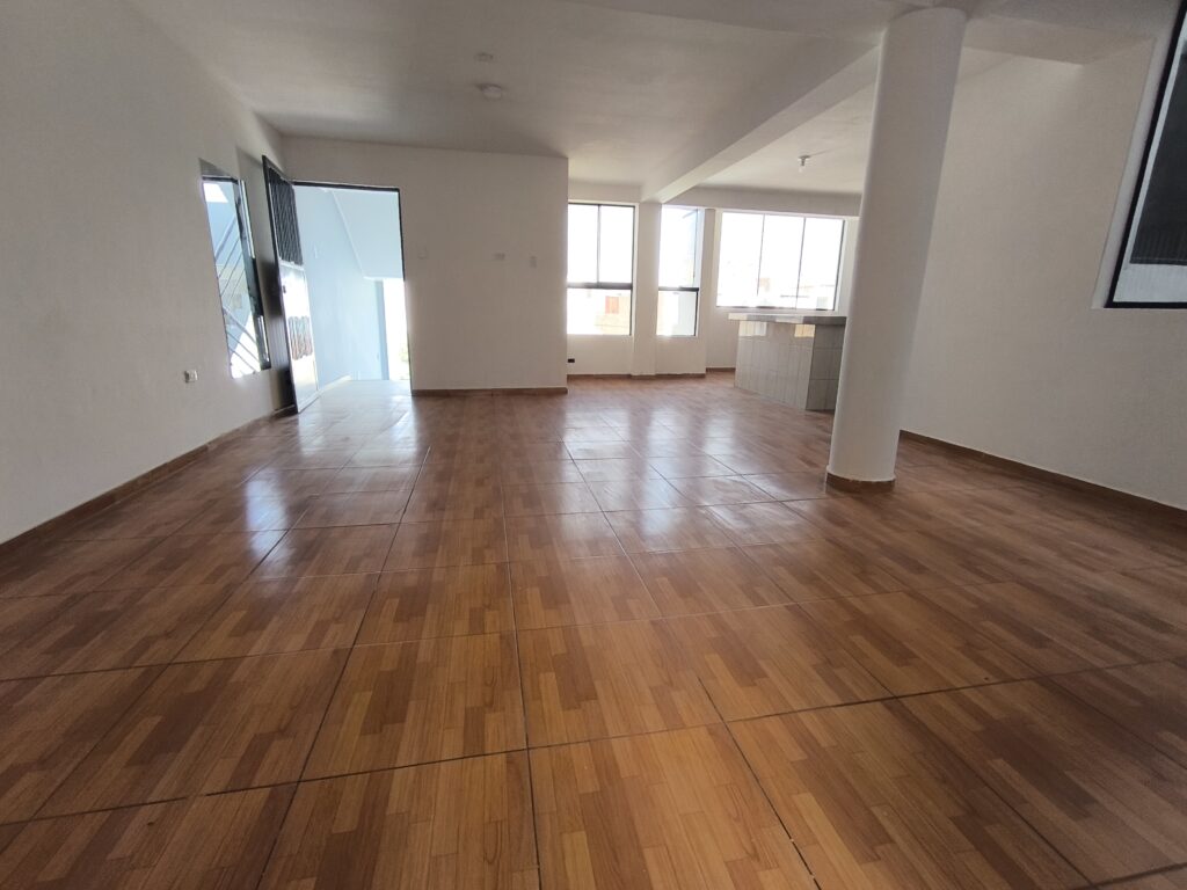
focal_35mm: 16
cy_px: 445
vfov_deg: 78.1
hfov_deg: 94.5
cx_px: 594
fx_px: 549
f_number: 2.2
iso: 80
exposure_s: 1/100
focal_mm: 1.65
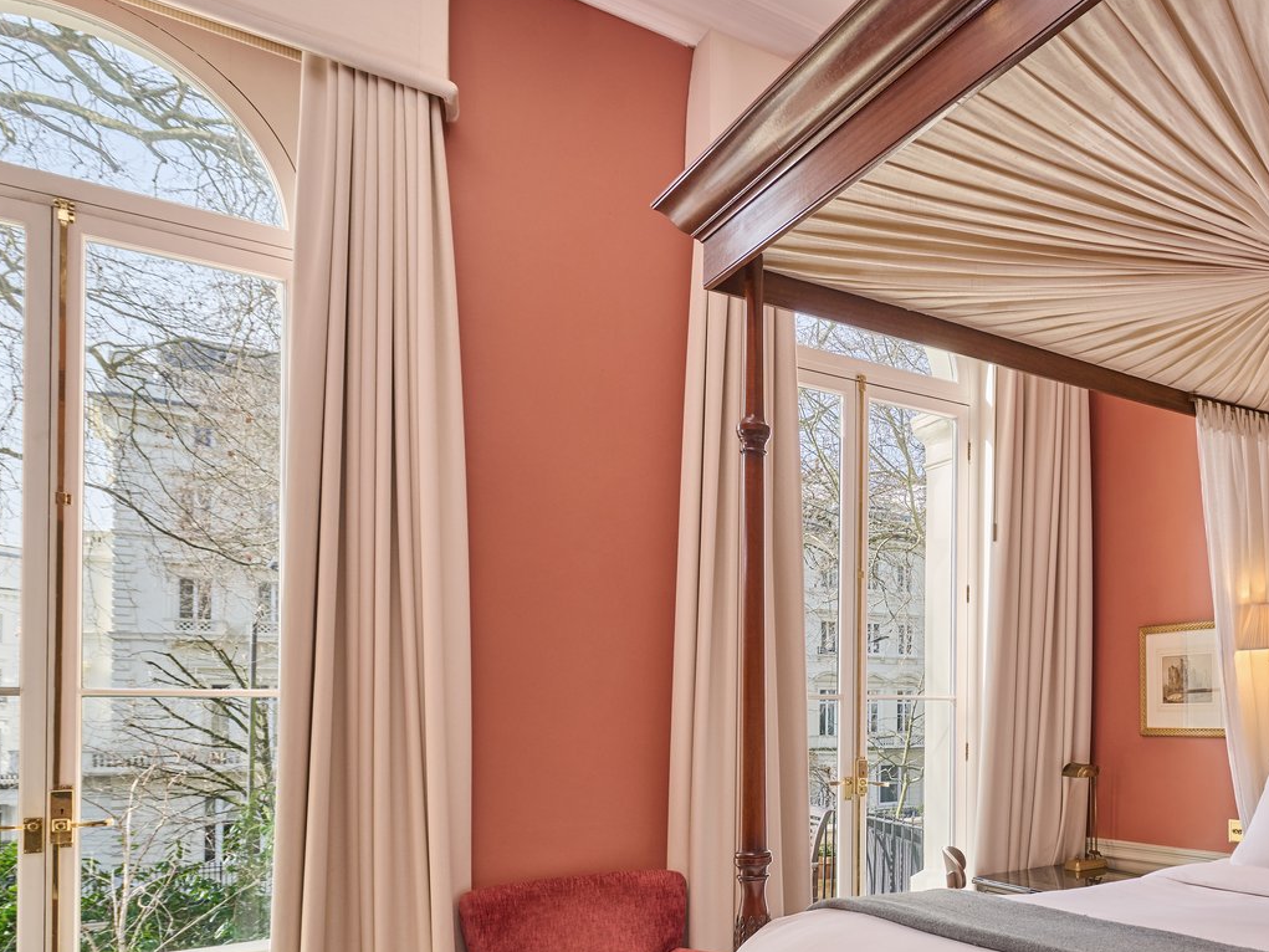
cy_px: 680
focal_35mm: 27
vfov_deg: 49.8
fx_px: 990
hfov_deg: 59.5
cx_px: 1037
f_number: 8
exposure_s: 1/20
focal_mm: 14
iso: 200
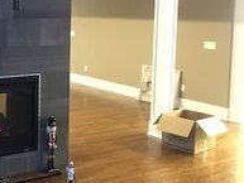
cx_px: 5
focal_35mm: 60
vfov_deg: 24.2
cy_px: 52
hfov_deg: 30.1
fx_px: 423
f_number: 2.2
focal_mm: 4.15
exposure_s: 1/15
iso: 800
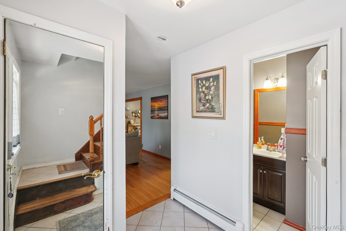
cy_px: 116
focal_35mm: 16
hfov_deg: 96.7
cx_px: 173
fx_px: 154
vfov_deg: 73.7
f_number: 8
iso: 400
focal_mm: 16
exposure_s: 1/6
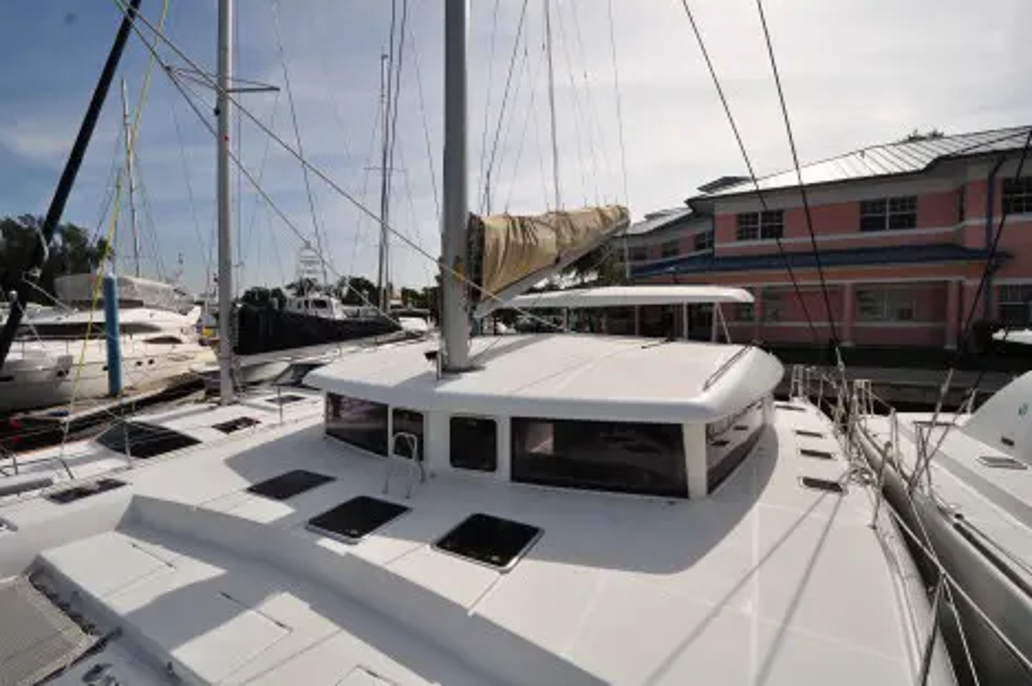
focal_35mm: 15
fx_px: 430
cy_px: 343
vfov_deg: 77.2
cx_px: 516
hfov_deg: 100.4
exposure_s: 1/500
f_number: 11
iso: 200
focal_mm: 10
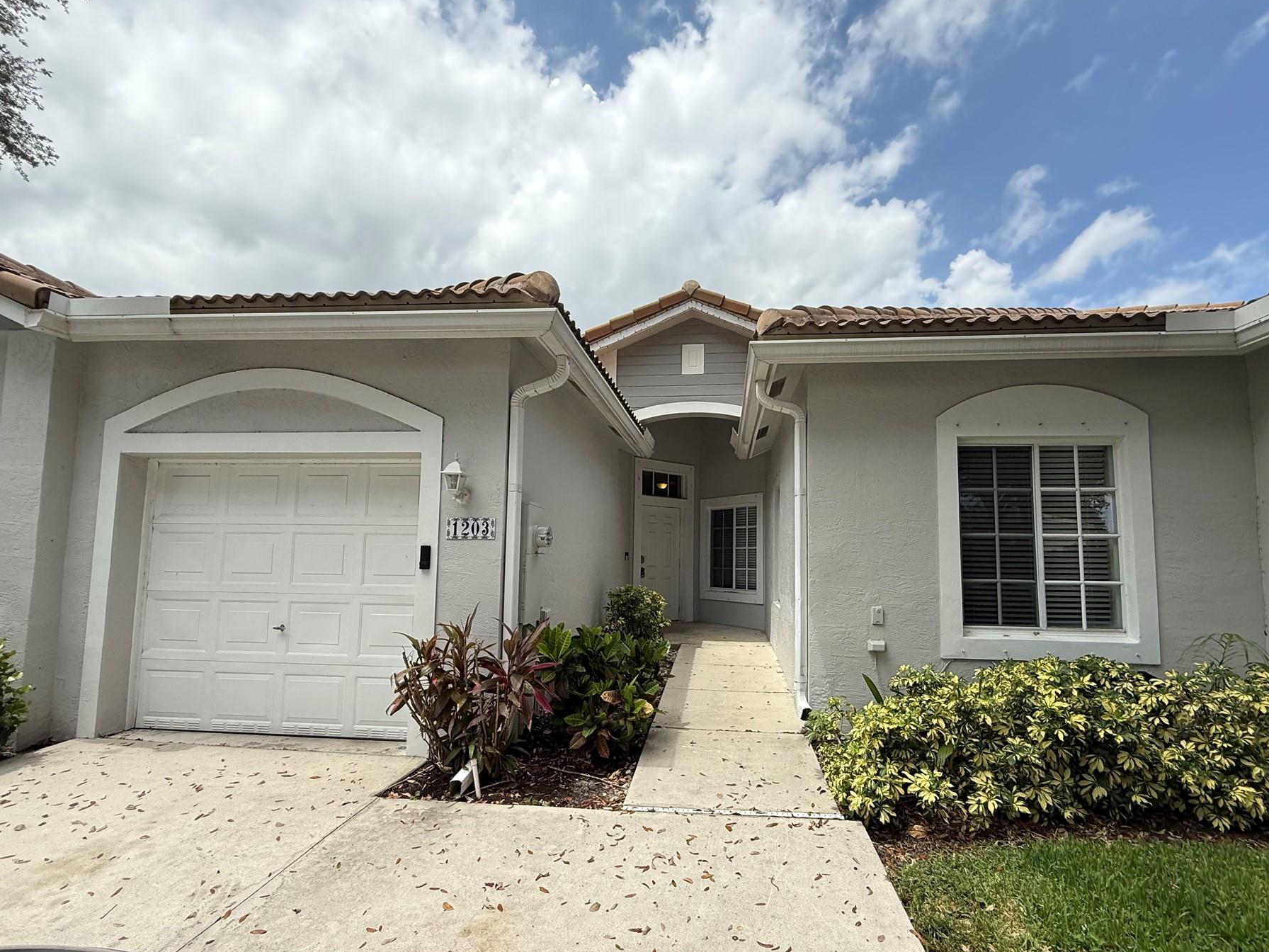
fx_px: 587
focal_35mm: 16
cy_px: 514
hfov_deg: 94.4
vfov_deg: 78.0
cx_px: 669
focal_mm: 2.22
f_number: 2.2
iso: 64
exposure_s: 1/1017
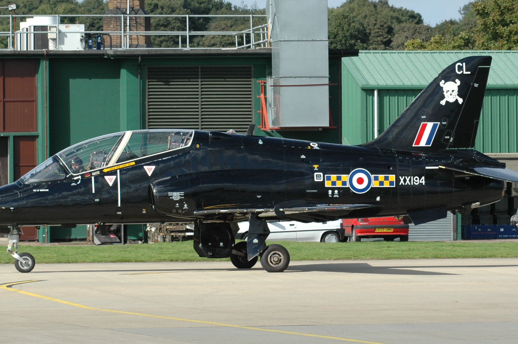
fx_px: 3834
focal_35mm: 267
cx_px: 249
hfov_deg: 7.7
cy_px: 161
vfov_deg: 5.1
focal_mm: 125
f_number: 8
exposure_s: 1/800
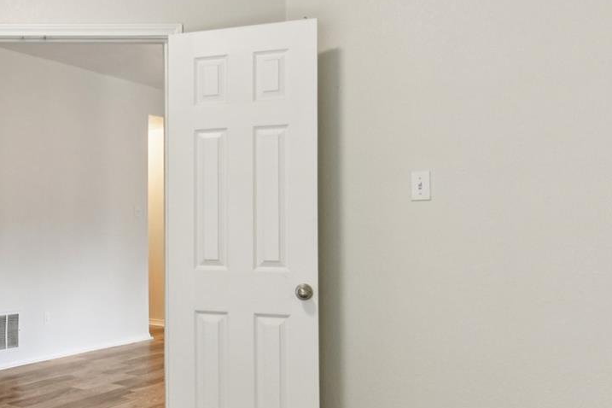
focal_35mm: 40
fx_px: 680
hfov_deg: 41.9
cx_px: -2
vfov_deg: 33.3
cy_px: 245
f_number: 8
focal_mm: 14
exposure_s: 1/40
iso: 800
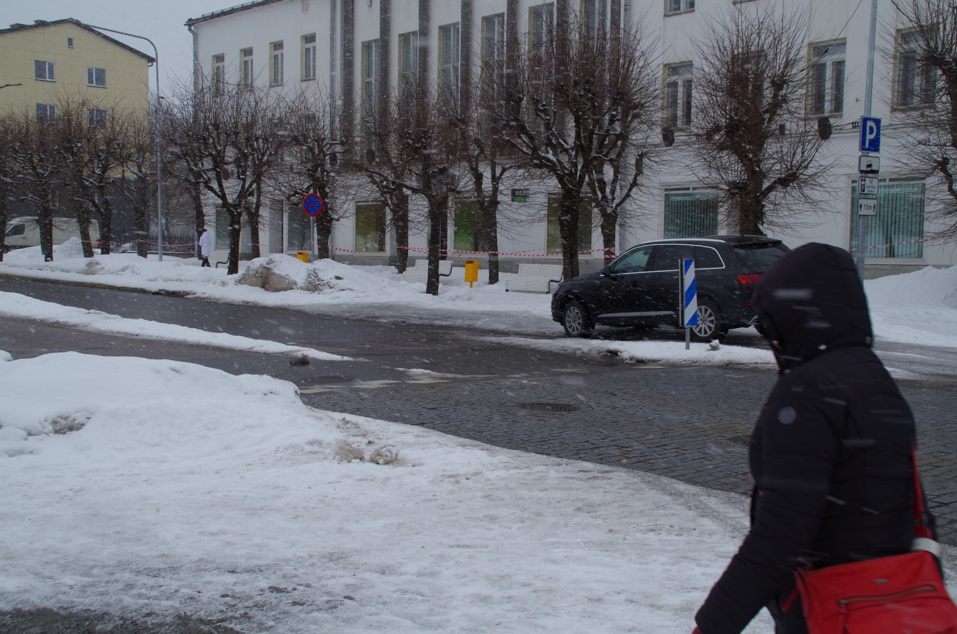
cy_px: 317
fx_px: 1300
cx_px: 478
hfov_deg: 40.4
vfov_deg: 27.4
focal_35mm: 49
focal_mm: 33
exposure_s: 1/160
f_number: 11
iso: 200
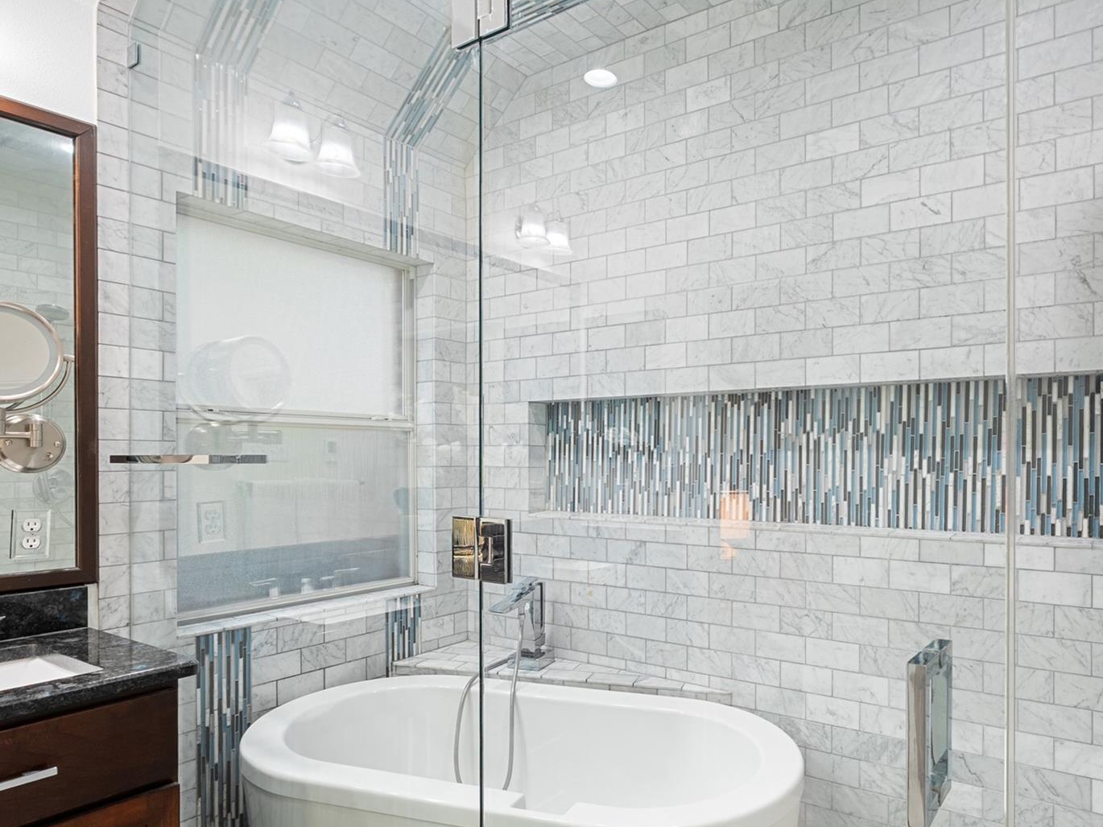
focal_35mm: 23
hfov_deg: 73.4
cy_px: 481
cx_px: 644
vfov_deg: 58.5
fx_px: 733
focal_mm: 16
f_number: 9
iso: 500
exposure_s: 1/2.5
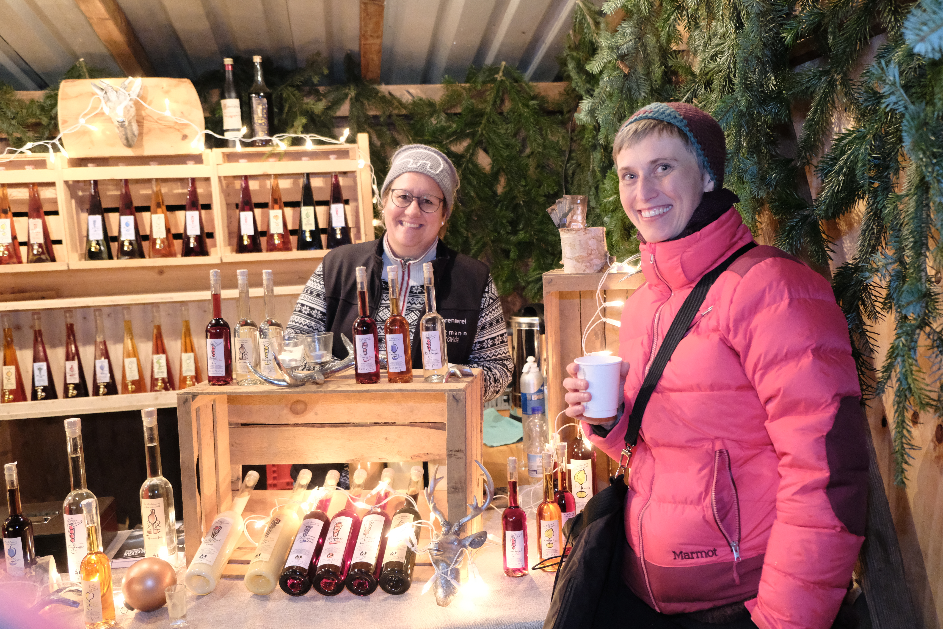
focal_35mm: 31
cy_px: 314
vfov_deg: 42.3
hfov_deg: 60.3
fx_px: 812
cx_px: 472
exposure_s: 1/30
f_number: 3.2
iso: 6400
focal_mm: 20.5
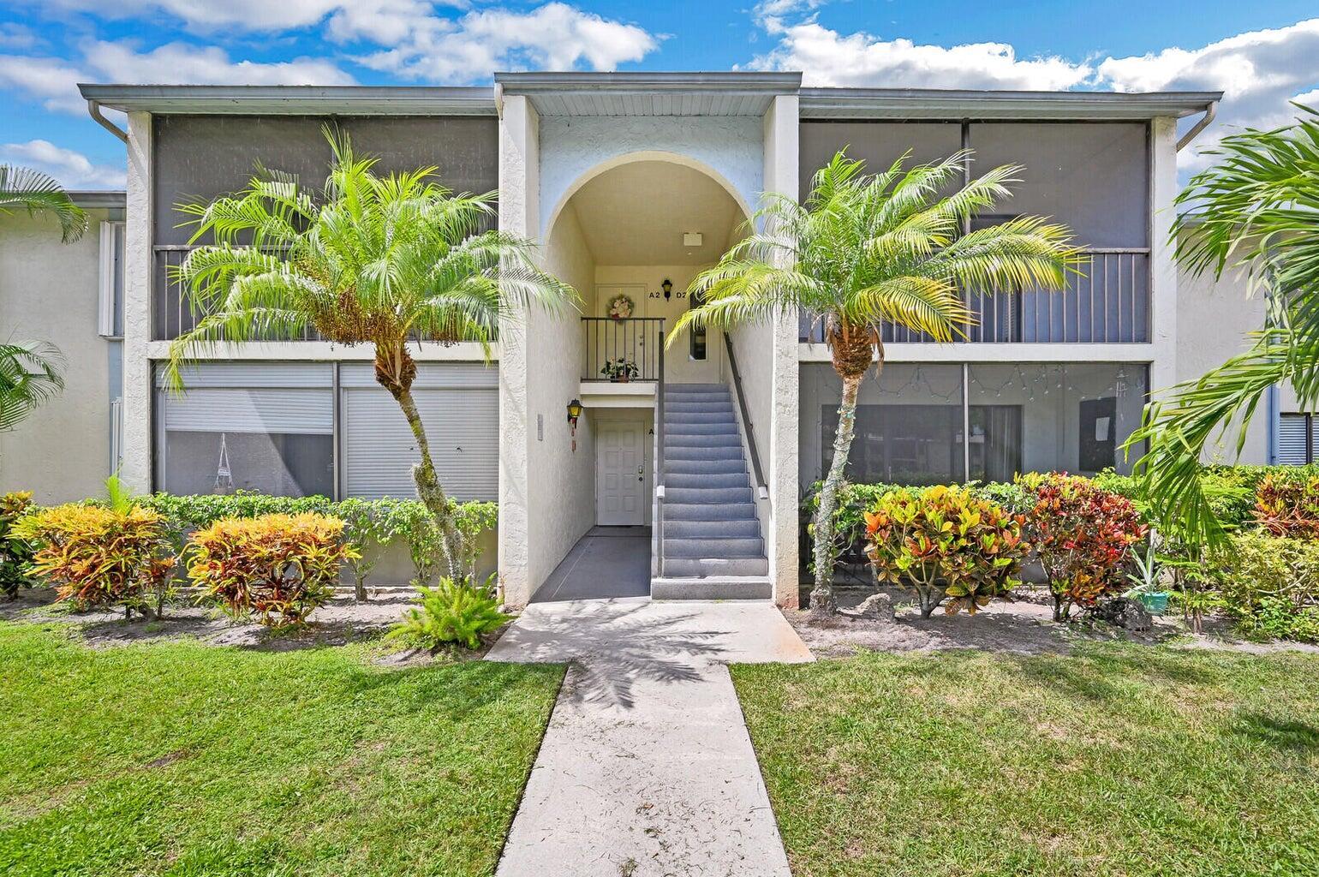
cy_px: 438
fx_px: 567
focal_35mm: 16
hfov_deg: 98.6
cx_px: 660
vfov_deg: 75.4
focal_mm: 15.5
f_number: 11
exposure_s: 1/180
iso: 280
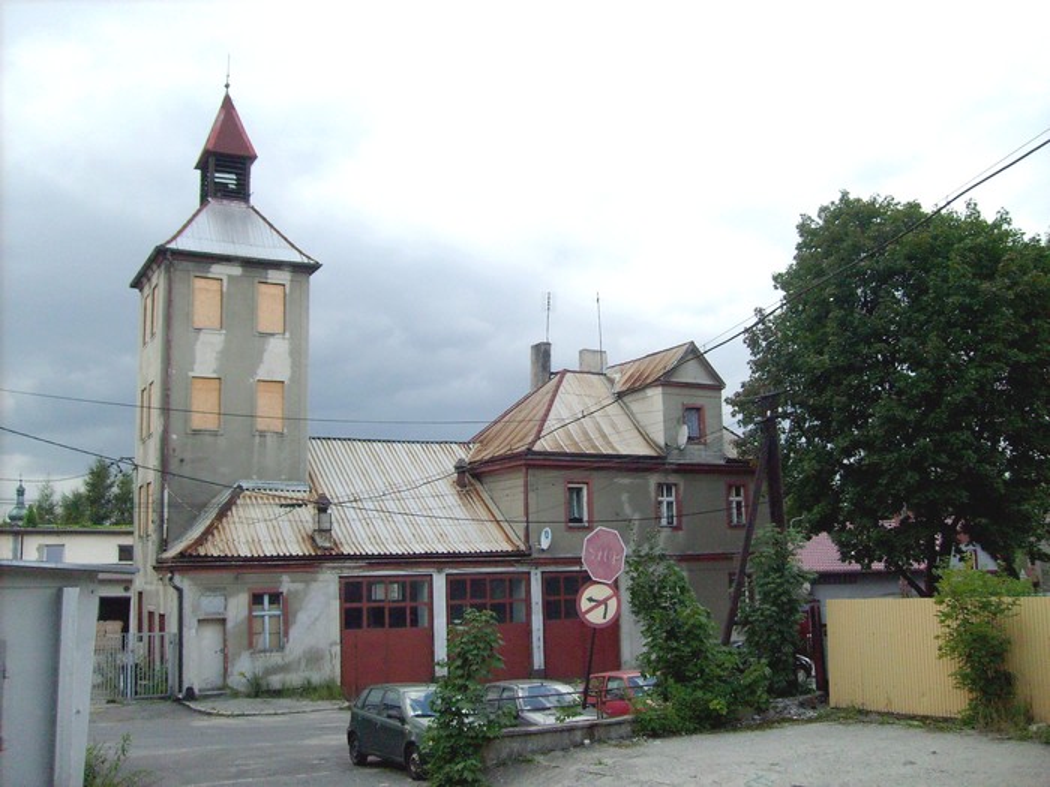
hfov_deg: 52.6
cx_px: 525
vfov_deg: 40.7
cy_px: 394
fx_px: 1062
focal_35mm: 35
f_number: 7.1
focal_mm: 5.8
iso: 80
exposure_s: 1/125
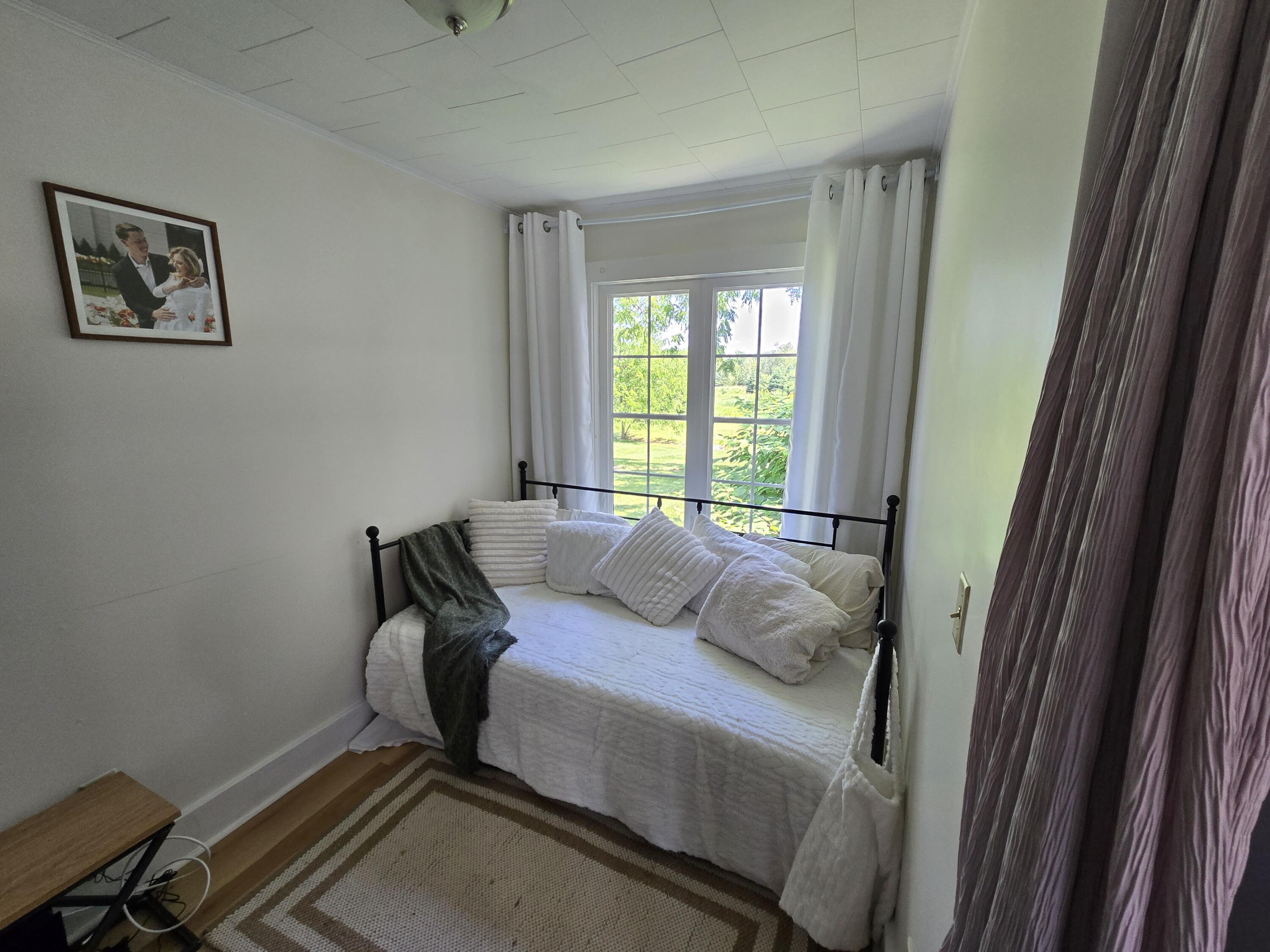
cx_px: 635
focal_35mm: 13
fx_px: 477
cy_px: 476
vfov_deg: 89.9
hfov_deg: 106.2
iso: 100
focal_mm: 2.2
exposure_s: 1/60
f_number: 2.2
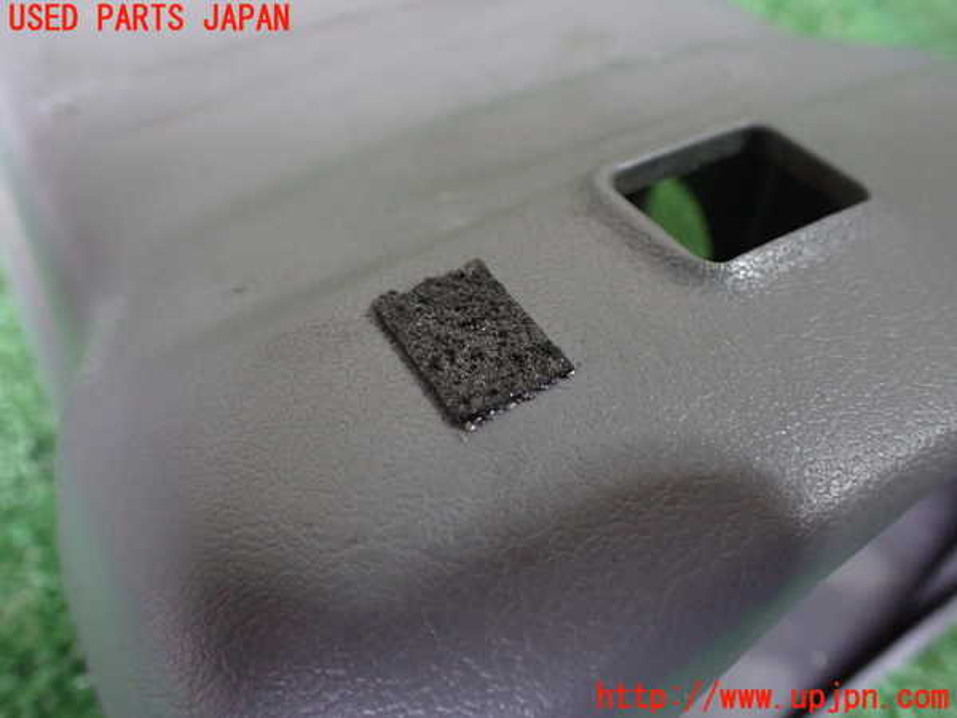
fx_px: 829
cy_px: 359
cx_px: 478
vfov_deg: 46.8
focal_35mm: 30
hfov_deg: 60.0
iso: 1000
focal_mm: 5.4
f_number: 2.3
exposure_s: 1/30
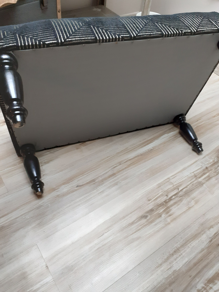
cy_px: 146
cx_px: 110
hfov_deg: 51.4
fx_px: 228
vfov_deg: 65.3
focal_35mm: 27
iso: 200
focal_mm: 3.6
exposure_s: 1/33
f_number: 1.9
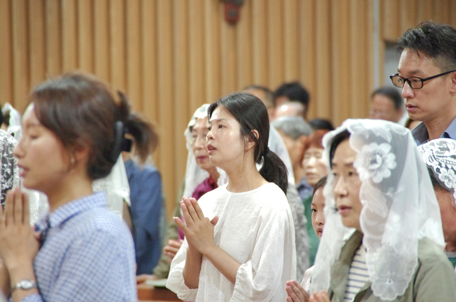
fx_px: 4740
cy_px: 151
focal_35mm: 375
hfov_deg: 5.5
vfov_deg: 3.6
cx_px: 228
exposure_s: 1/50
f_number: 6.3
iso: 3200
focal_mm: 250
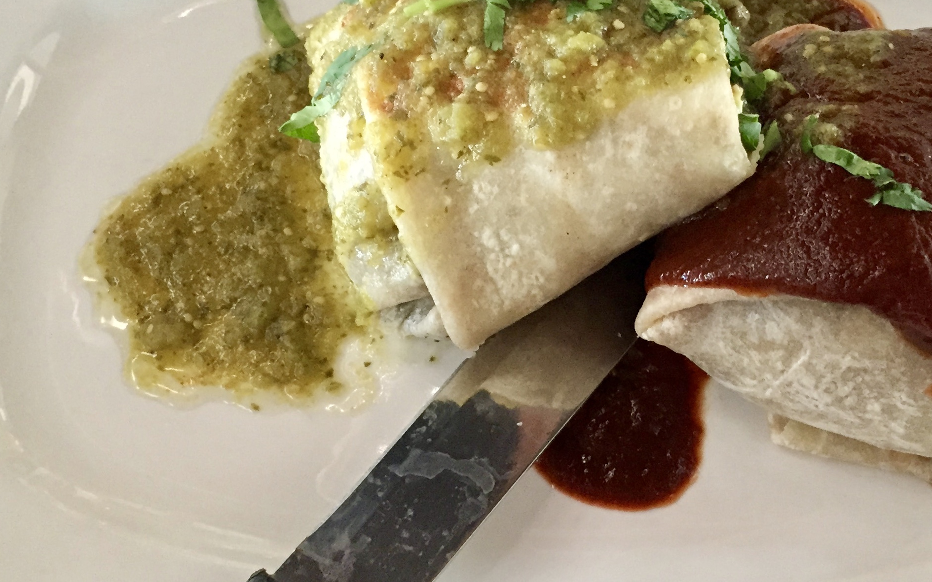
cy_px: 298
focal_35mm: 52
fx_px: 1321
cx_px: 569
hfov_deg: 38.7
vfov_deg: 24.9
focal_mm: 4.15
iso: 250
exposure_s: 1/15
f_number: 2.2
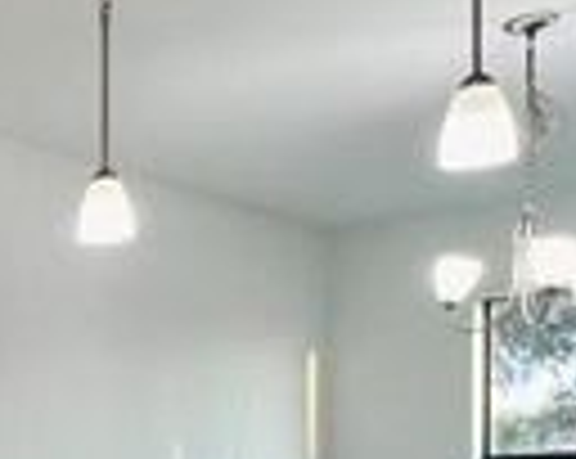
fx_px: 1191
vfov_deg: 20.4
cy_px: 554
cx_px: -452
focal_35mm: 70
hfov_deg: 20.0
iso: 160
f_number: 1.8
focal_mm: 1.57
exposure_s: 1/120
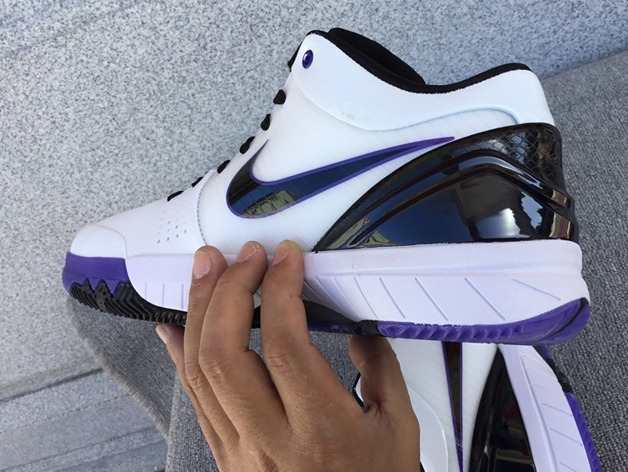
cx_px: 352
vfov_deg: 38.6
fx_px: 671
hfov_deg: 50.0
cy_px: 195
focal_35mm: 37
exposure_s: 1/311
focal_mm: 3.3
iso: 25
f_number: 2.4
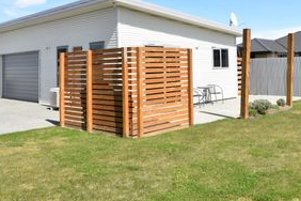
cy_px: 51
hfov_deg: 48.2
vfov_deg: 32.8
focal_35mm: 40
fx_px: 334
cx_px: 177
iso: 200
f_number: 10
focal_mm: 16
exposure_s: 1/400
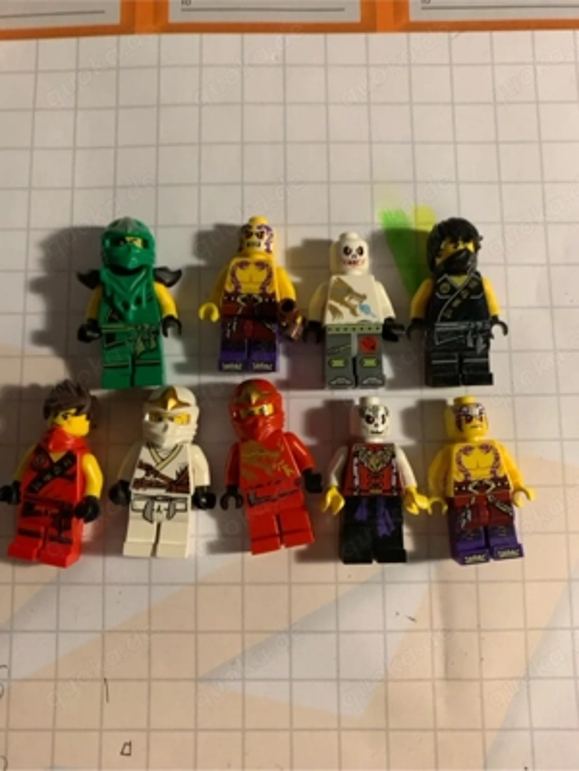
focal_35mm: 26
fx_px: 580
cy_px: 386
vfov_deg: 67.3
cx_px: 290
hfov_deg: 53.1
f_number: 1.8
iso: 160
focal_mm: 4.25
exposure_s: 1/50
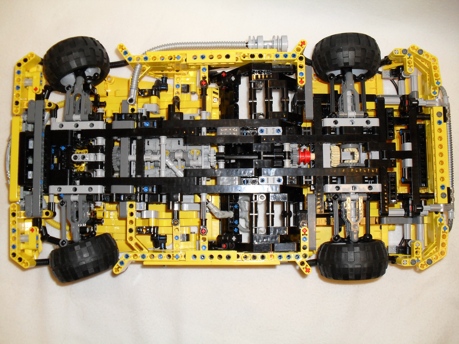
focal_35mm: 35
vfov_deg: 40.7
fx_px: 464
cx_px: 230
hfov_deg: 52.6
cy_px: 172
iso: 200
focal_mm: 6.3
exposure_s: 1/45
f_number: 3.2
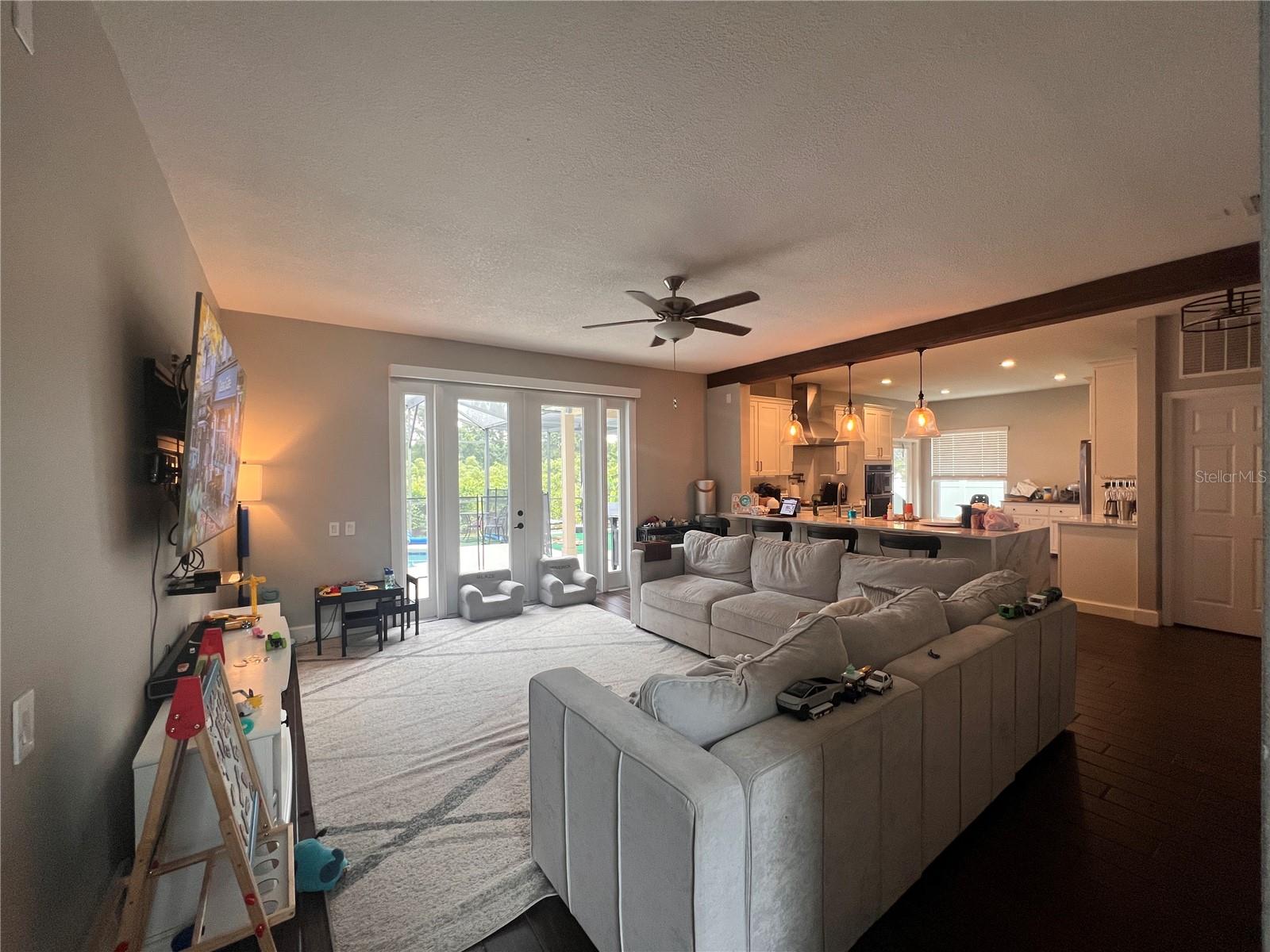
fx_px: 477
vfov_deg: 89.9
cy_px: 476
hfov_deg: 106.2
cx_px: 635
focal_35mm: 13
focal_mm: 1.57
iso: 125
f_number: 1.8
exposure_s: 1/120
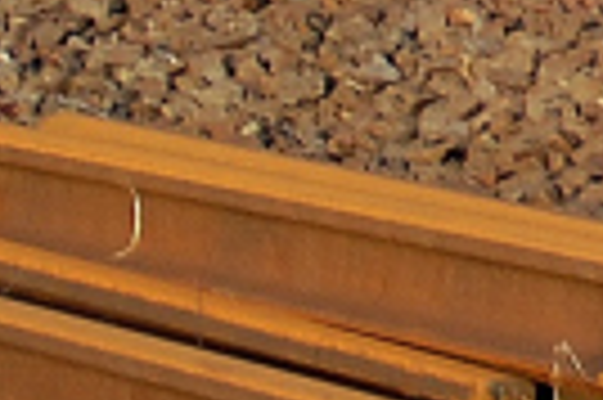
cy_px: -739
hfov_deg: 4.2
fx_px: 8080
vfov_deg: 2.8
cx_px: 1454
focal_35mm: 483
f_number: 4.5
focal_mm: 42
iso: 400
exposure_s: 1/800
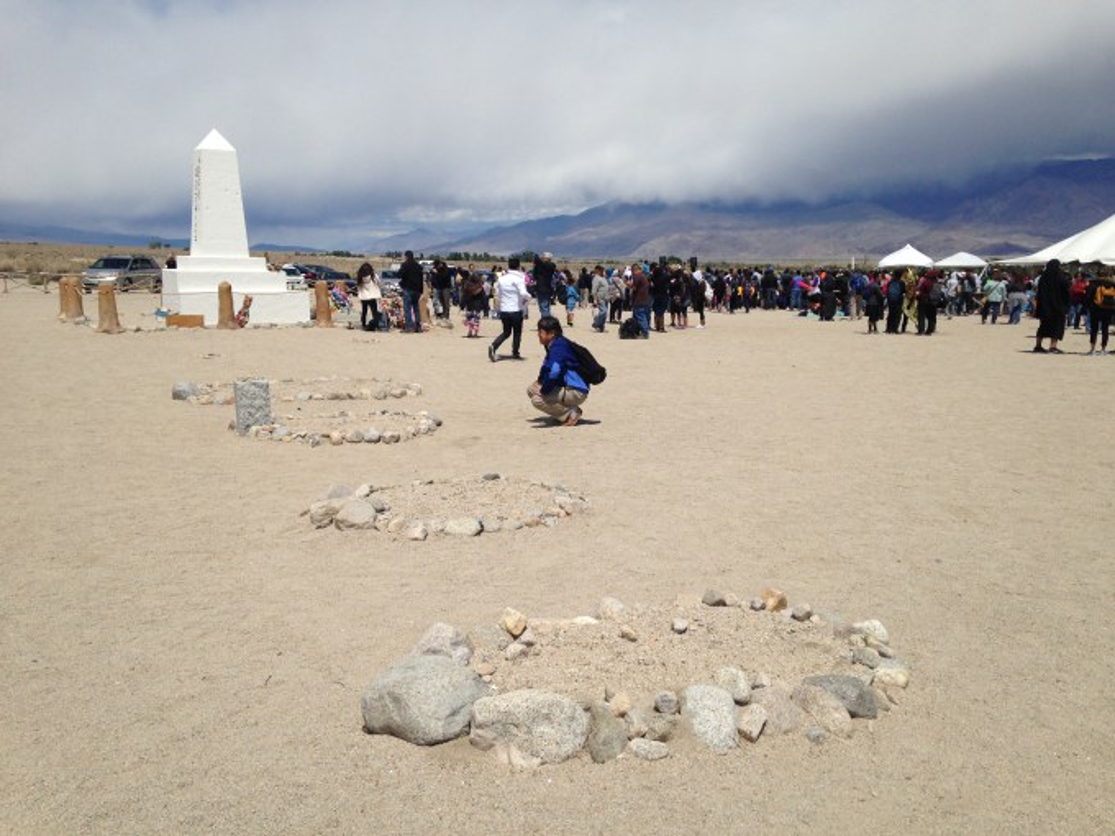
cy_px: 418
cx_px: 558
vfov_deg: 42.9
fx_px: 1063
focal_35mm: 33
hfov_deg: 55.4
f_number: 2.4
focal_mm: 4.12
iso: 50
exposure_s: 1/4525
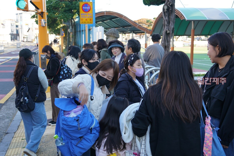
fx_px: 293
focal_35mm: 45
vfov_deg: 29.9
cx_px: 117
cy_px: 78
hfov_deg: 43.6
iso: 100
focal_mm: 30
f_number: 4.5
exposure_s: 1/60
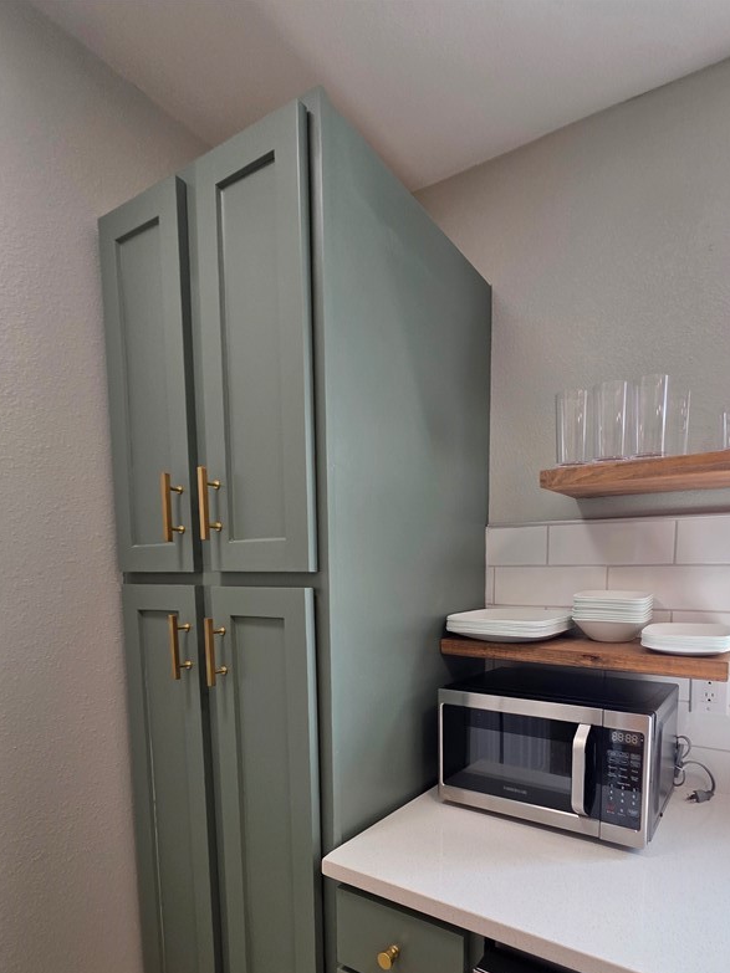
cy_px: 634
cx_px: 464
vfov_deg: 88.4
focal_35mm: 17
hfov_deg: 73.2
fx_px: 478
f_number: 1.9
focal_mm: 2.2
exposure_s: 1/120
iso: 80
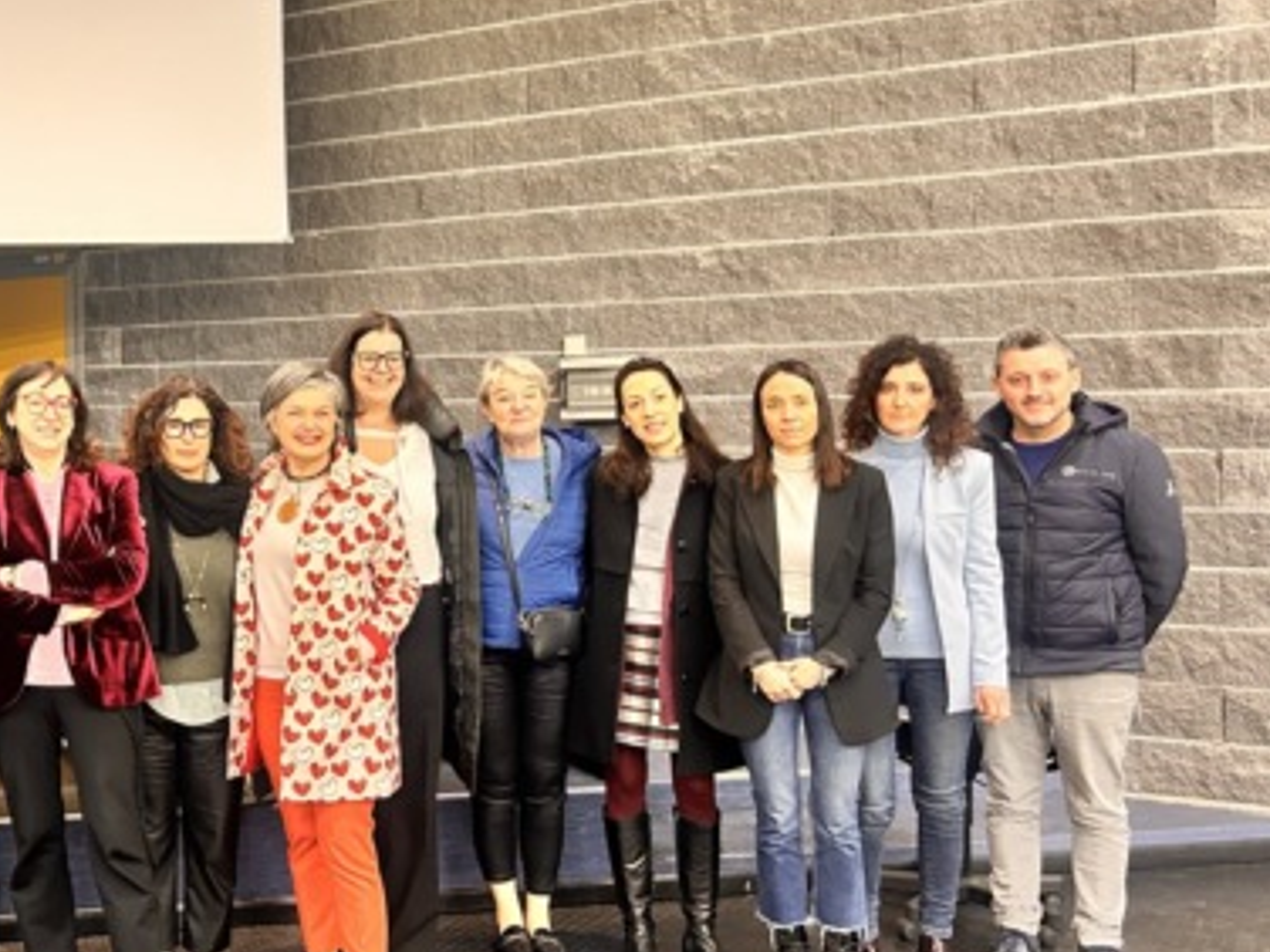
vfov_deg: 30.9
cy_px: 452
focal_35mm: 47
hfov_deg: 37.9
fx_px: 1724
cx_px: 138
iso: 250
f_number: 1.5
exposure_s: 1/50
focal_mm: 5.7
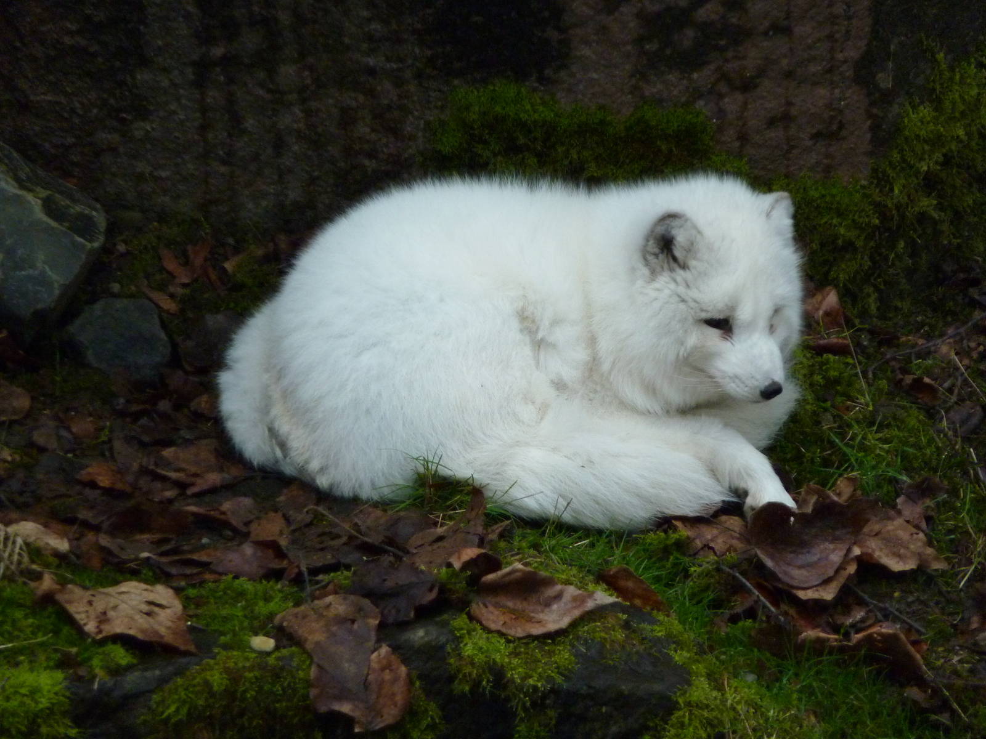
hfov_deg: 6.6
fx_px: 8545
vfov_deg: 5.0
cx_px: 493
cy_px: 370
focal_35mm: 300
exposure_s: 1/80
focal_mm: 49.2
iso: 400
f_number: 4.9
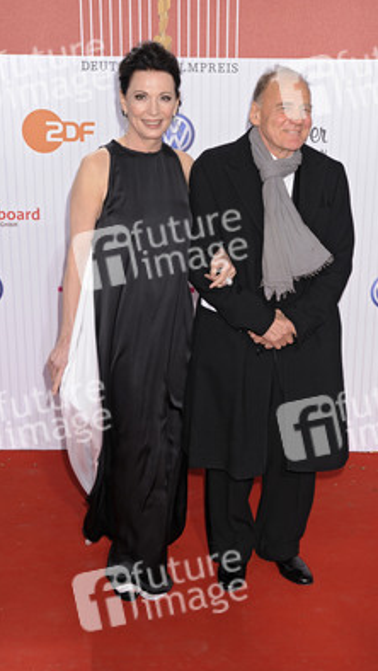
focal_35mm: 51
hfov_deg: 23.5
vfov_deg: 40.6
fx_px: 908
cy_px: 336
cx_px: 209
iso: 500
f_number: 6.3
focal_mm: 48
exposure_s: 1/160
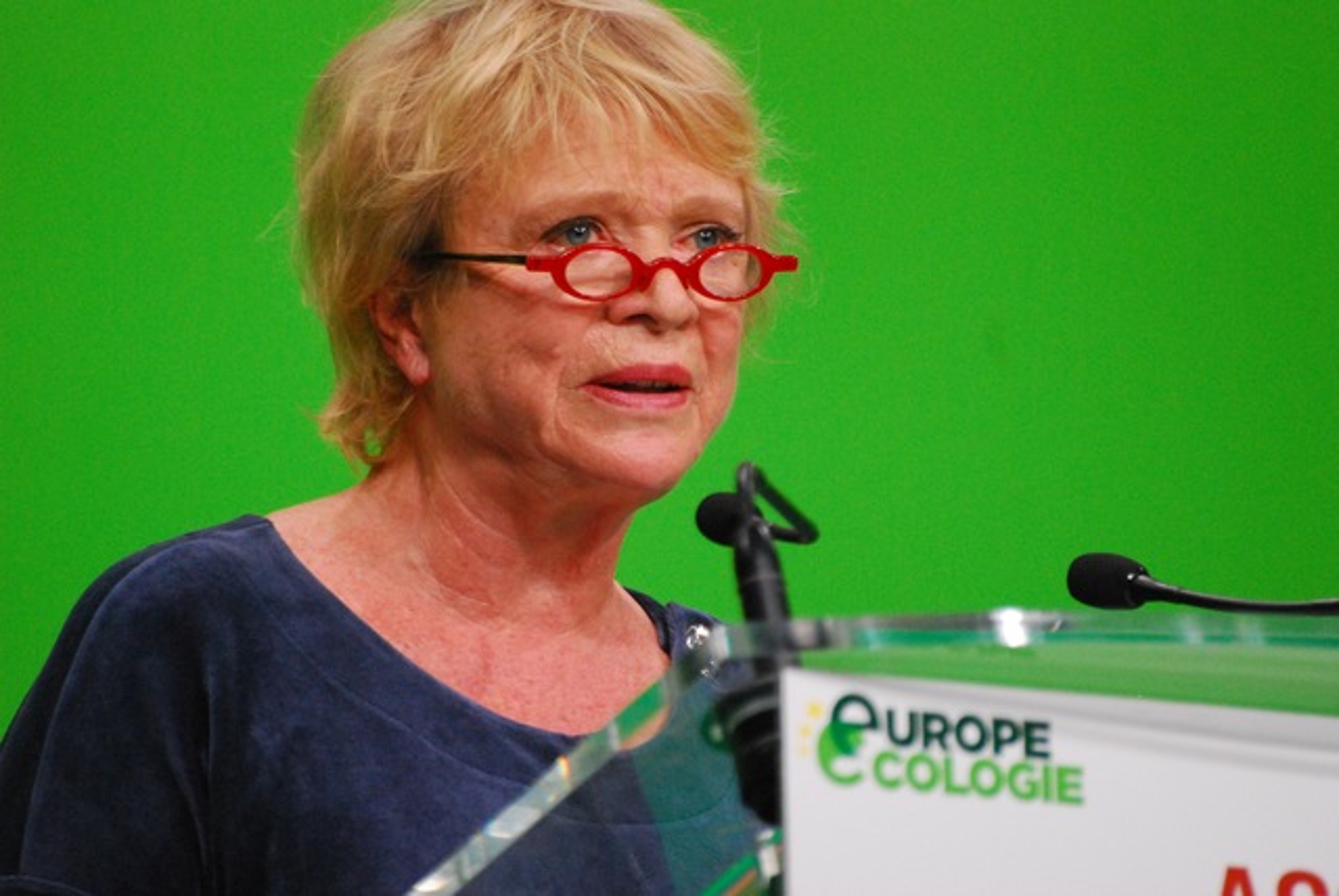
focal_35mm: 450
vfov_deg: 3.1
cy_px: 448
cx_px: 670
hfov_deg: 4.6
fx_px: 16752
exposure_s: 1/500
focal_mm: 300
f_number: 5.6
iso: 1600
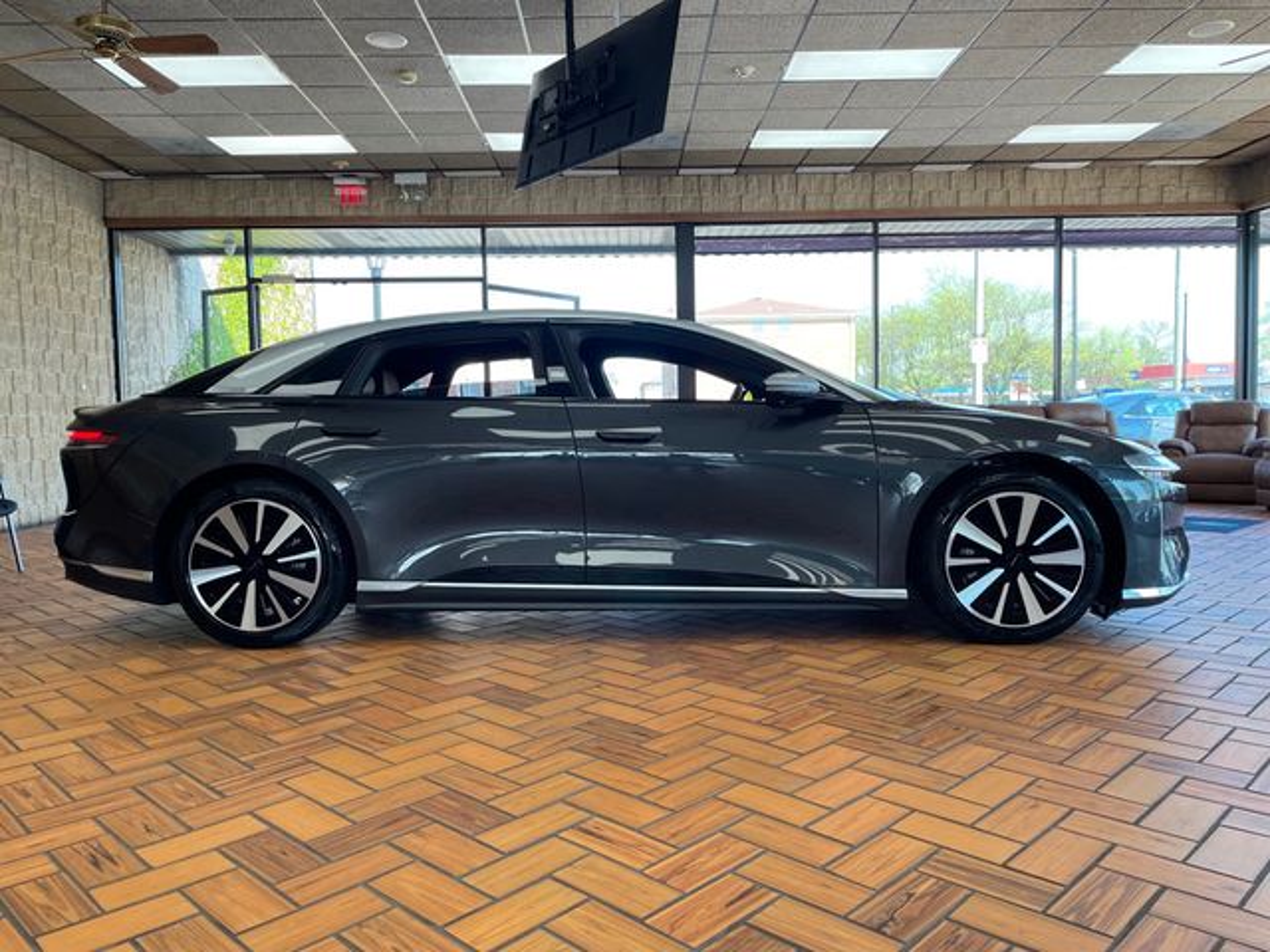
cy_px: 476
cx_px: 635
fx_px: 954
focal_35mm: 26
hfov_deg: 67.3
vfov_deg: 53.1
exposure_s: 1/156
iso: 32
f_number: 1.6
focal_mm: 4.2
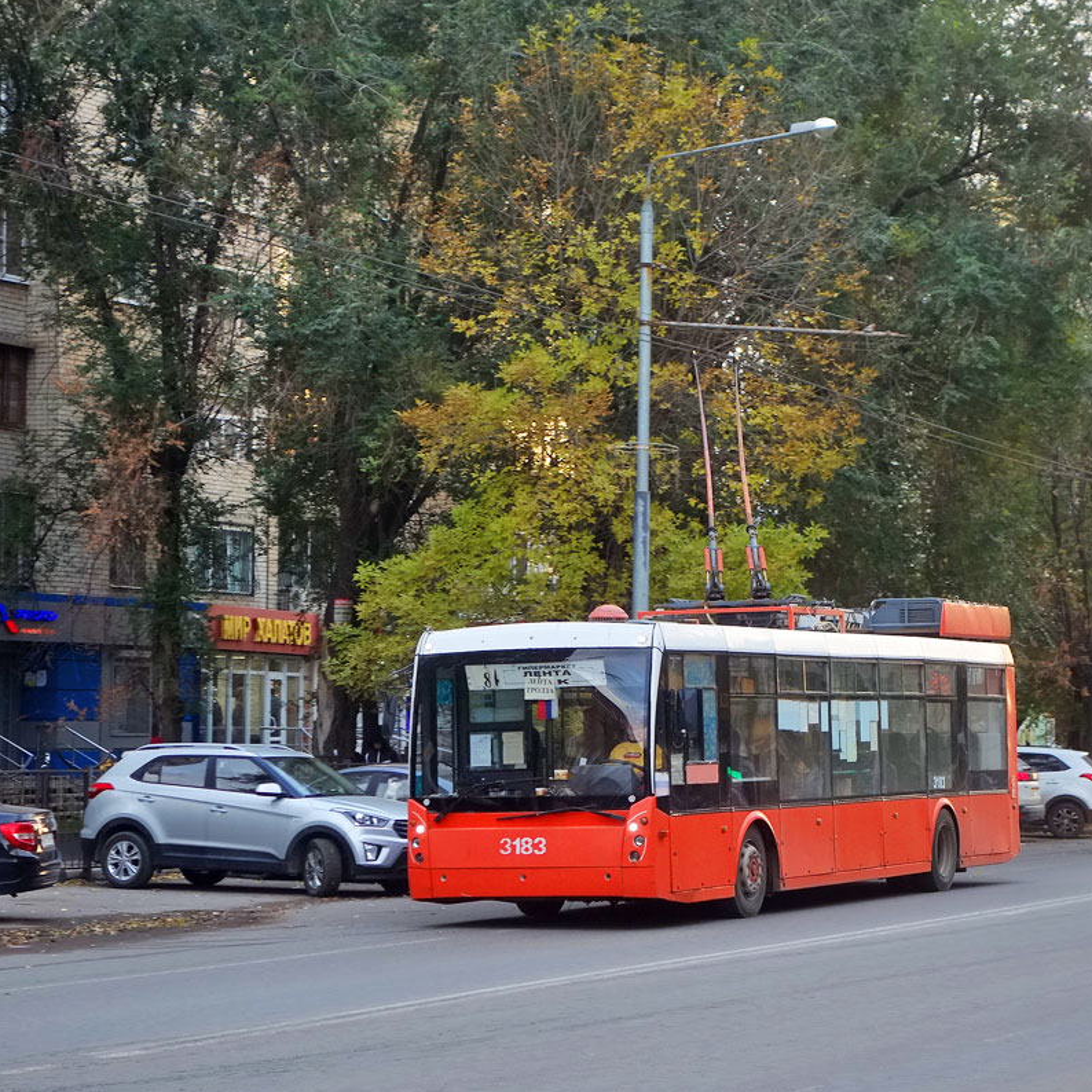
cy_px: 546
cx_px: 624
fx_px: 3712
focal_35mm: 104
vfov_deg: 16.7
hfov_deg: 16.7
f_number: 4.5
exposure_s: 1/100
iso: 500
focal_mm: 30.14
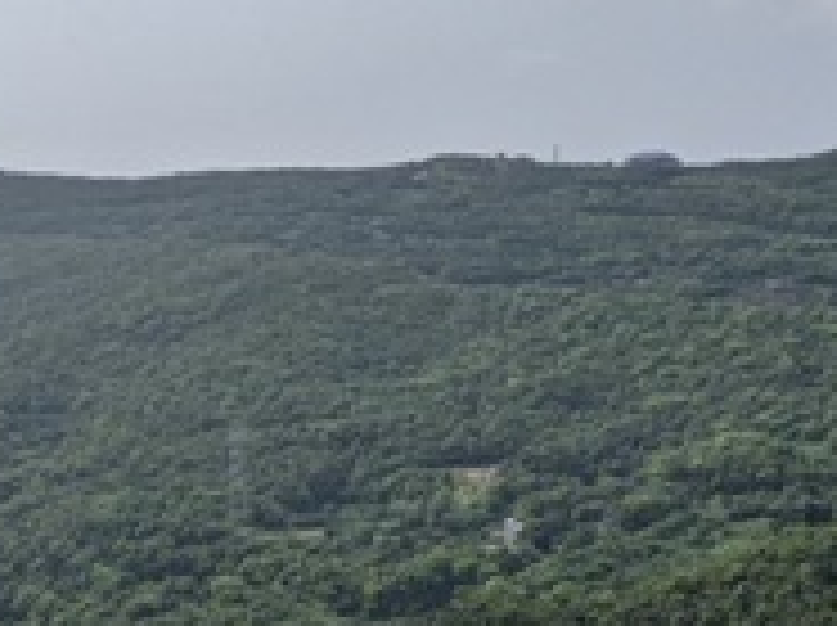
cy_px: 522
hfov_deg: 28.0
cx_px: 580
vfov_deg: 20.9
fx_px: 1666
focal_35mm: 69
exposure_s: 1/2132
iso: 37
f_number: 2.2
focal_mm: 2.22
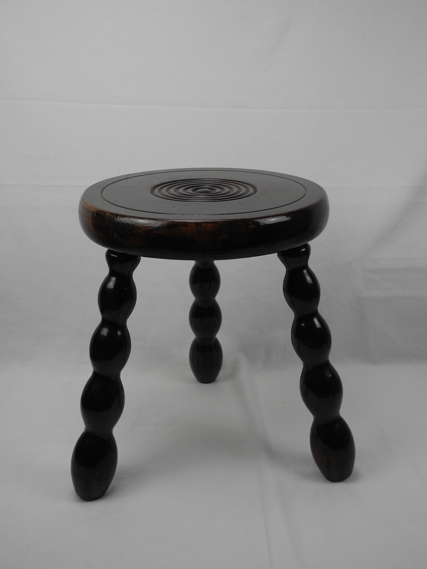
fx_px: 625
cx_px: 214
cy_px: 284
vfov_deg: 49.0
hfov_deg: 37.7
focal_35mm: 38
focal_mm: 8.1
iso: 100
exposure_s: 1/163
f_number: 3.2
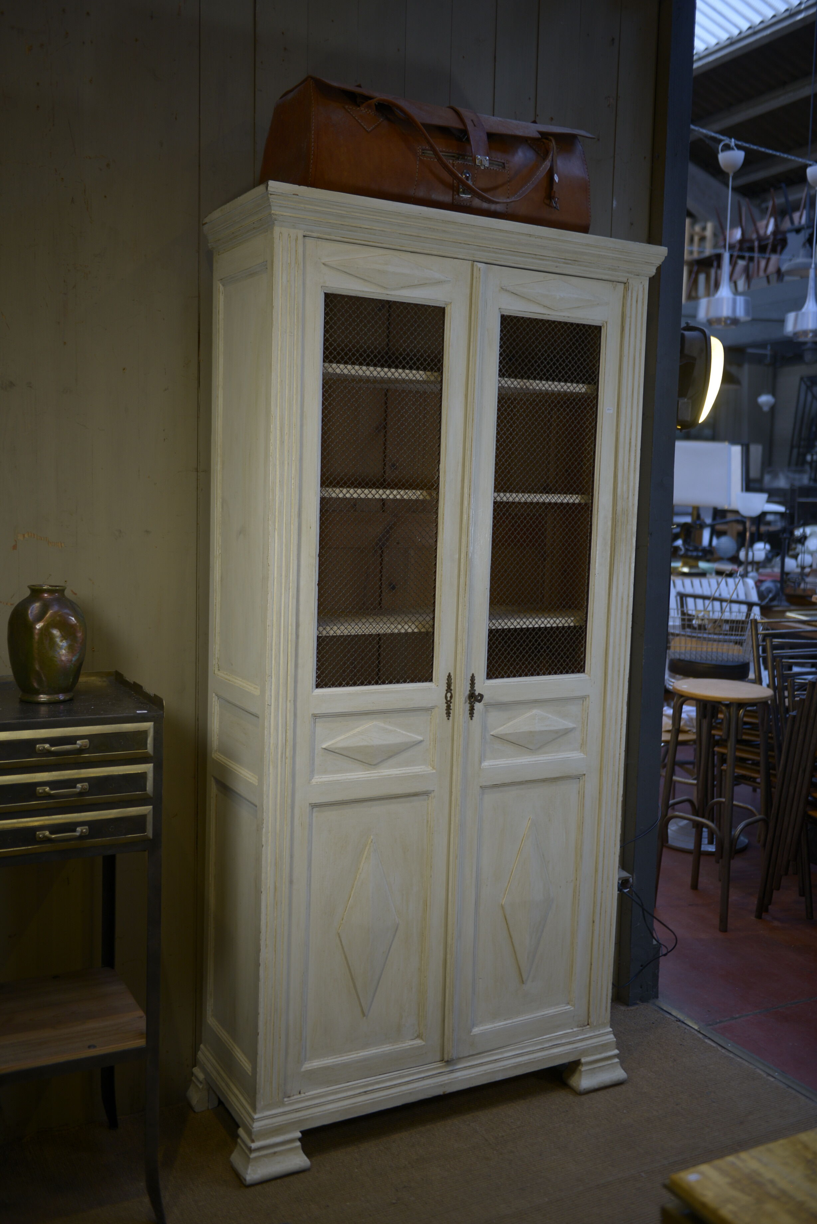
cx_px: 408
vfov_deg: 55.8
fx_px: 1156
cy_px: 612
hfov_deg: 38.9
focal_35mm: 34
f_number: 2.8
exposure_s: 1/50
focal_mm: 34
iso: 320
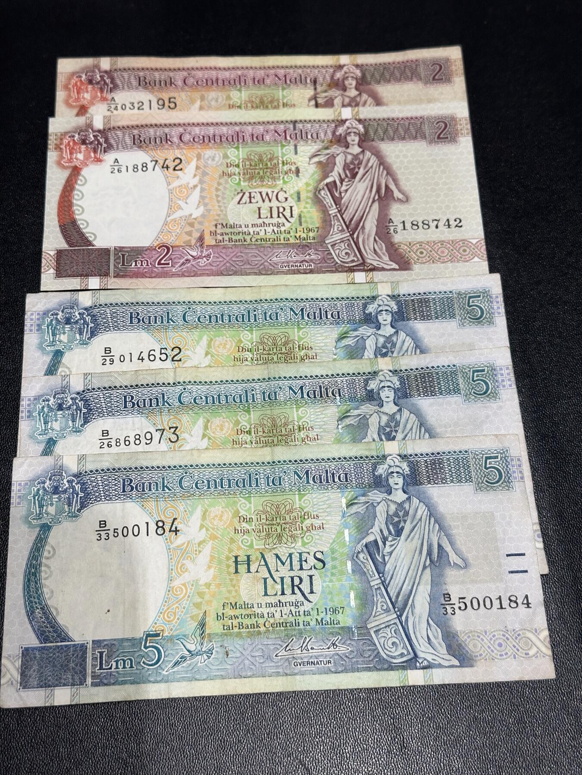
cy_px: 388
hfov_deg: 30.3
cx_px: 291
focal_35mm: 48
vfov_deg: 39.7
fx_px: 1076
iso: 80
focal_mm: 6.86
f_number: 1.78
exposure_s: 1/50
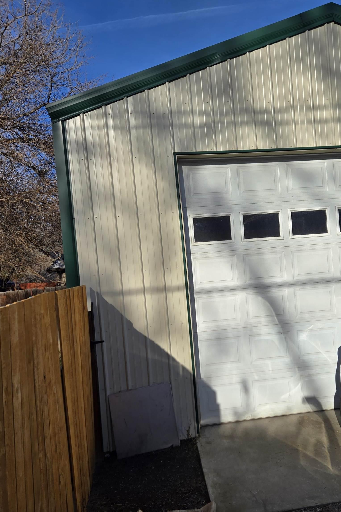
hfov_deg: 40.7
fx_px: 455
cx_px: 221
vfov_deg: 58.7
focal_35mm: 32
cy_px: 255
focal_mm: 5.4
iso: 25
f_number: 1.8
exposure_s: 1/2835
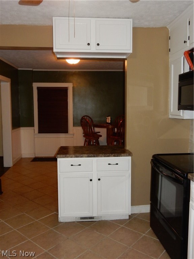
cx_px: 97
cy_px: 130
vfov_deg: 60.0
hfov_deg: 46.8
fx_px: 224
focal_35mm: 30
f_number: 4
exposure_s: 1/30
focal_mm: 5.4
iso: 200
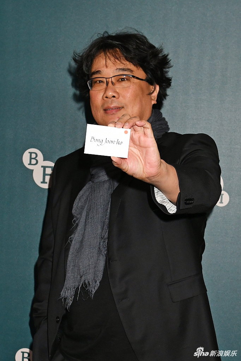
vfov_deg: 54.4
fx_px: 351
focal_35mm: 35
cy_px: 180
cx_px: 120
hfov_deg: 37.9
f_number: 5.6
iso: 800
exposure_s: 1/125
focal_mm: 35
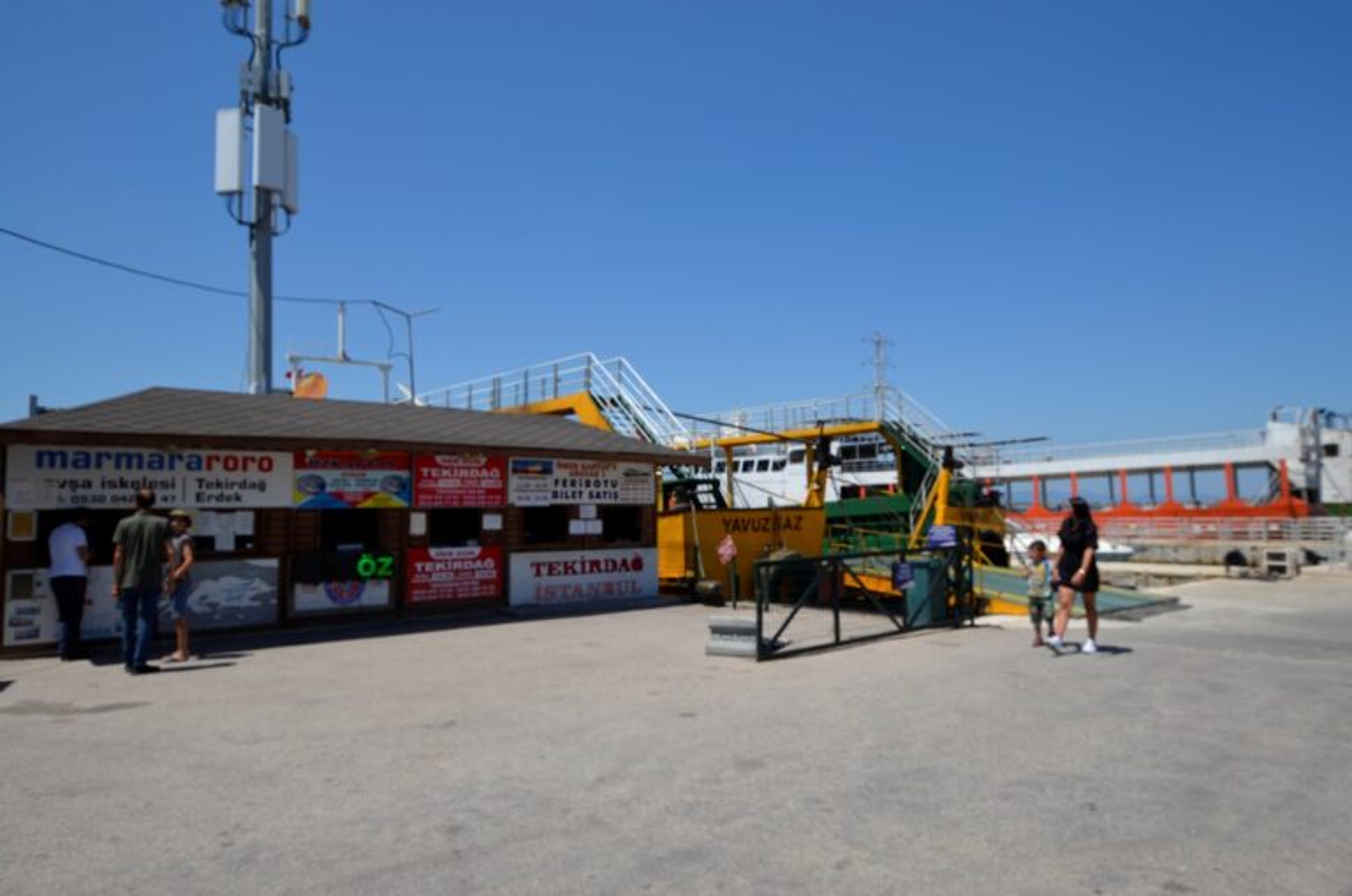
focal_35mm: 24
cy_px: 448
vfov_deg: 52.9
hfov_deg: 73.8
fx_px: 900
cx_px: 676
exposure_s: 1/350
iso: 100
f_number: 9.5
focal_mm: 16
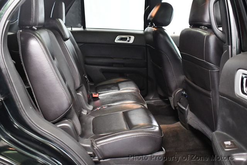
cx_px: 124
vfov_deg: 36.9
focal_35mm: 36
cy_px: 82
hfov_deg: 53.1
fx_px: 247
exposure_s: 1/60
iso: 5000
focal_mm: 18
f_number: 3.5
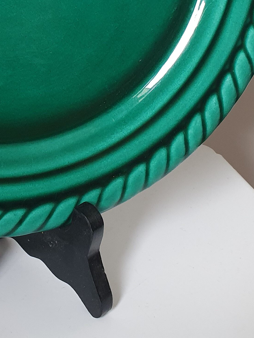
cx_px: -3
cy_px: -26
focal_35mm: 72
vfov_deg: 25.3
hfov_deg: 19.8
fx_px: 704
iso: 160
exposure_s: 1/100
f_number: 2.4
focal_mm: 4.32
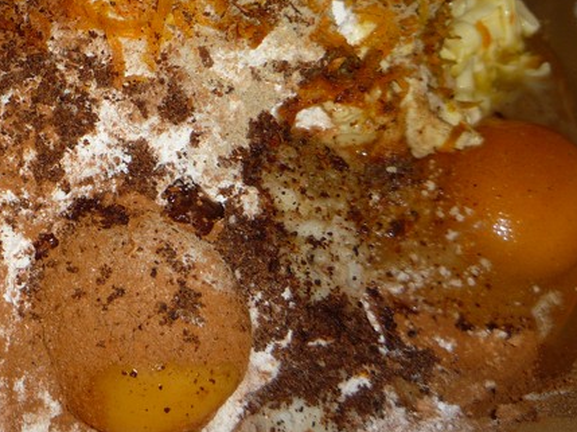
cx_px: 73
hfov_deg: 32.9
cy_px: 149
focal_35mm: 56
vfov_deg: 25.9
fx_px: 933
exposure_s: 1/30
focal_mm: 5.2
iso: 100
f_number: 4
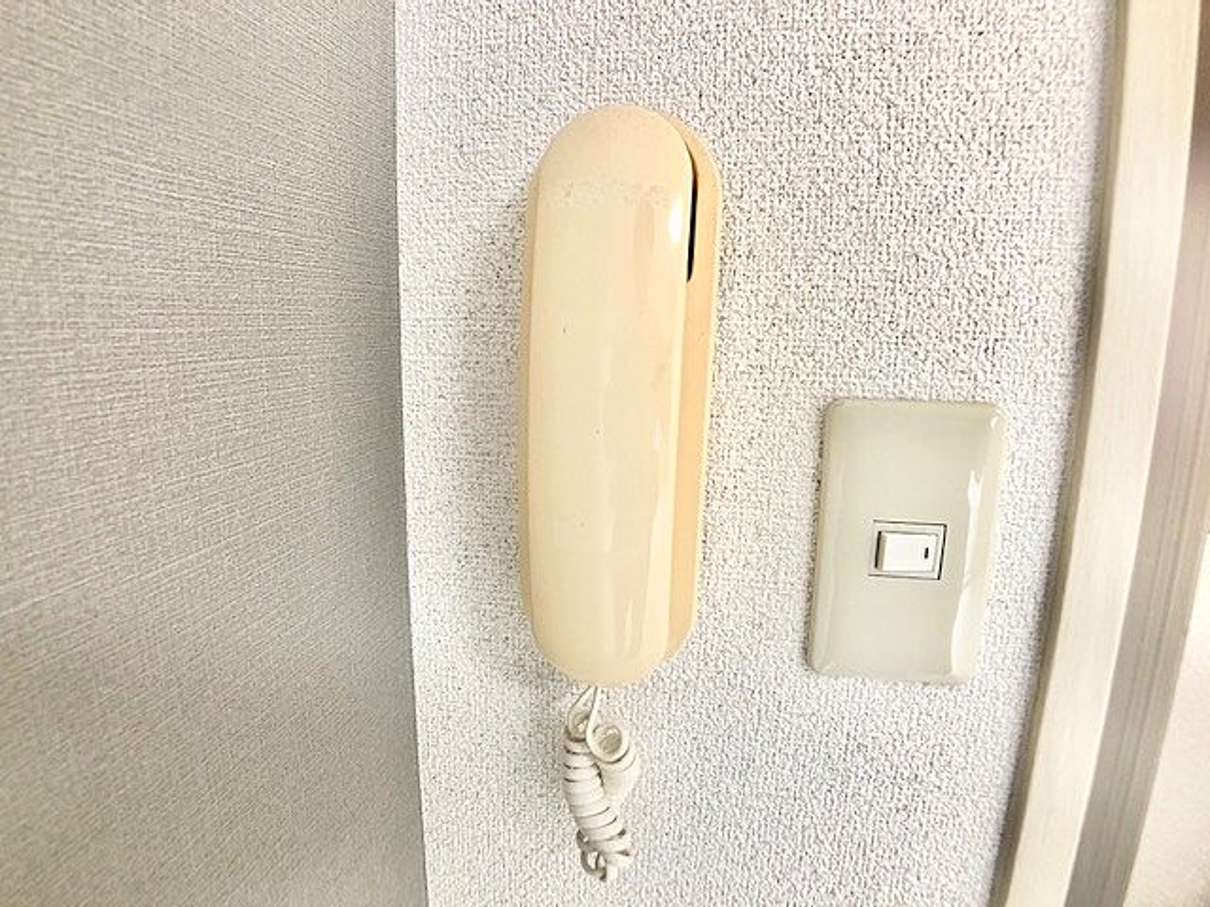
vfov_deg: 49.7
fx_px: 979
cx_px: 605
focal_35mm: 28
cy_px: 454
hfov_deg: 63.4
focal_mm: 3.99
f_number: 1.8
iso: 40
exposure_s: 1/30
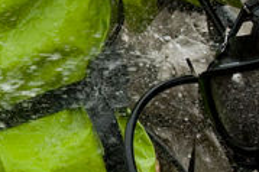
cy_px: 172
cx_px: -305
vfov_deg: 5.1
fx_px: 1948
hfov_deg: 7.2
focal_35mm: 271
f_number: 5.6
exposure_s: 1/400
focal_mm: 38
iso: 1250
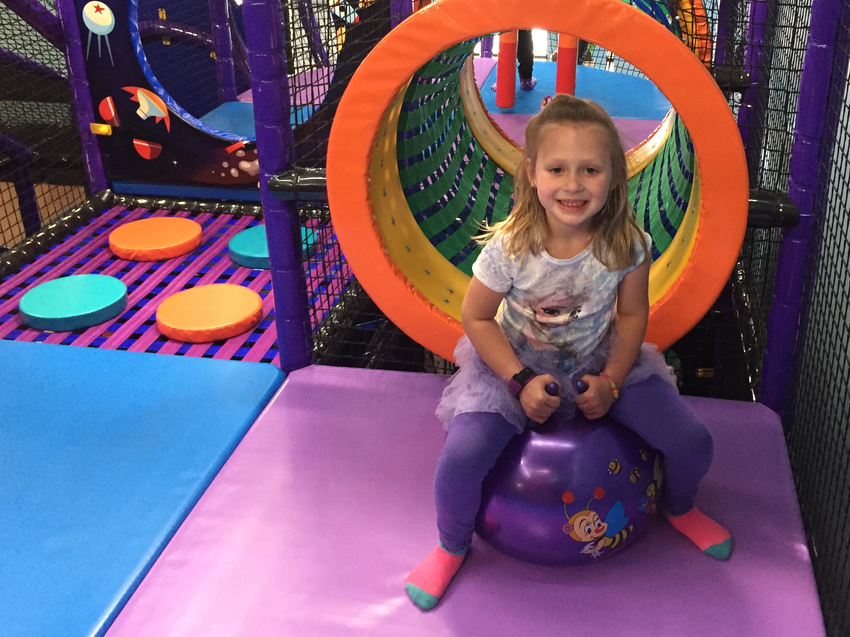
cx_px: 507
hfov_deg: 48.7
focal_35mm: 38
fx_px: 933
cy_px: 239
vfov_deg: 37.5
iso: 200
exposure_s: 1/30
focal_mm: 4.15
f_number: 2.2
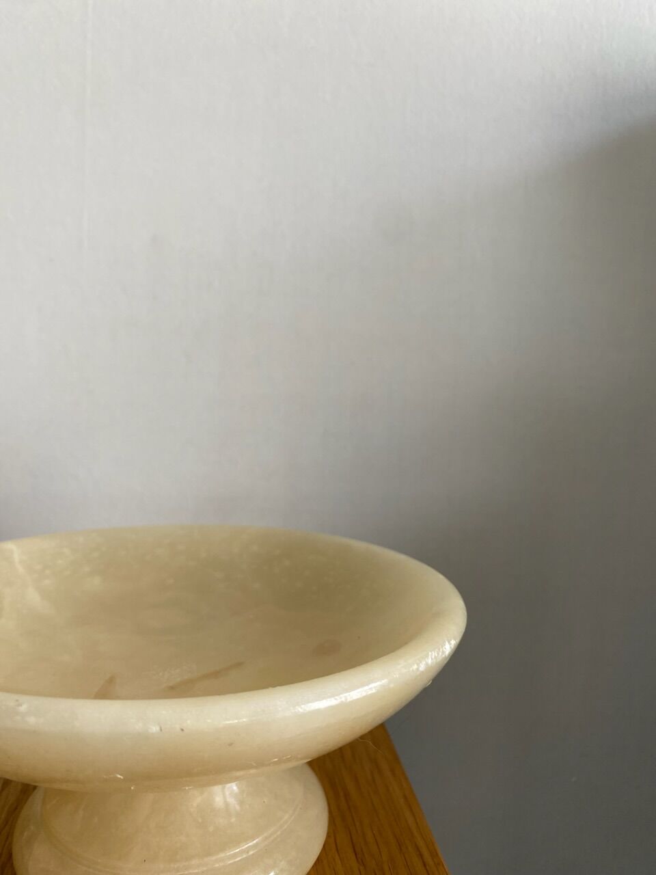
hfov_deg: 53.1
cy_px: 438
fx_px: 657
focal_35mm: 26
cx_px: 328
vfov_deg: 67.3
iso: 80
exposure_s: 1/121
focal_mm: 4.25
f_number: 1.8
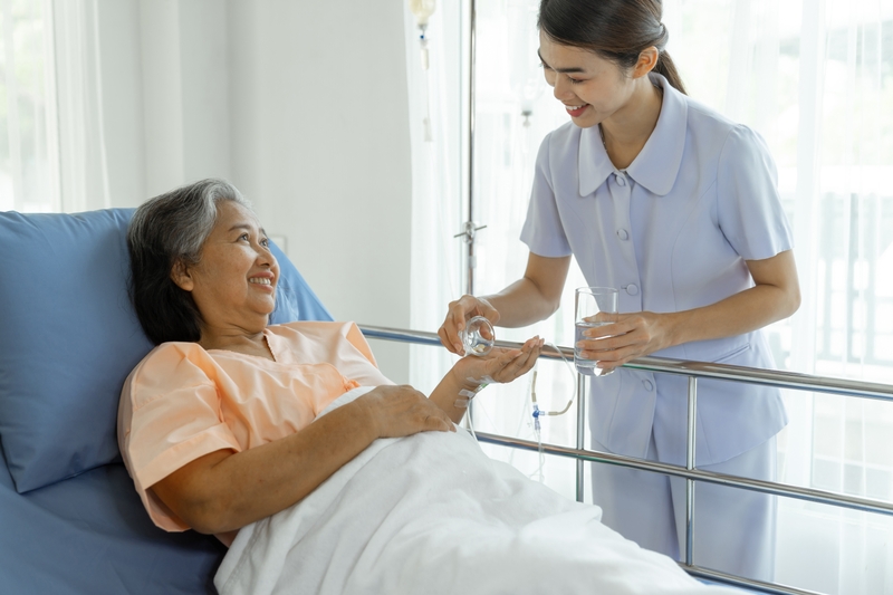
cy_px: 298
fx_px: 1190
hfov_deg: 41.1
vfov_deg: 28.1
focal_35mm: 48
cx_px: 446
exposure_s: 1/80
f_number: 2.8
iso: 100
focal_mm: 48
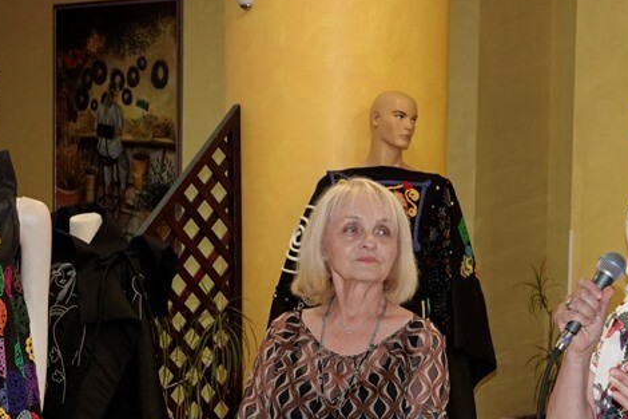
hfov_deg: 18.7
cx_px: 429
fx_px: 1901
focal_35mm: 109
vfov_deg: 12.5
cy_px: 341
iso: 500
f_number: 3.2
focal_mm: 18.21
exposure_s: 1/50
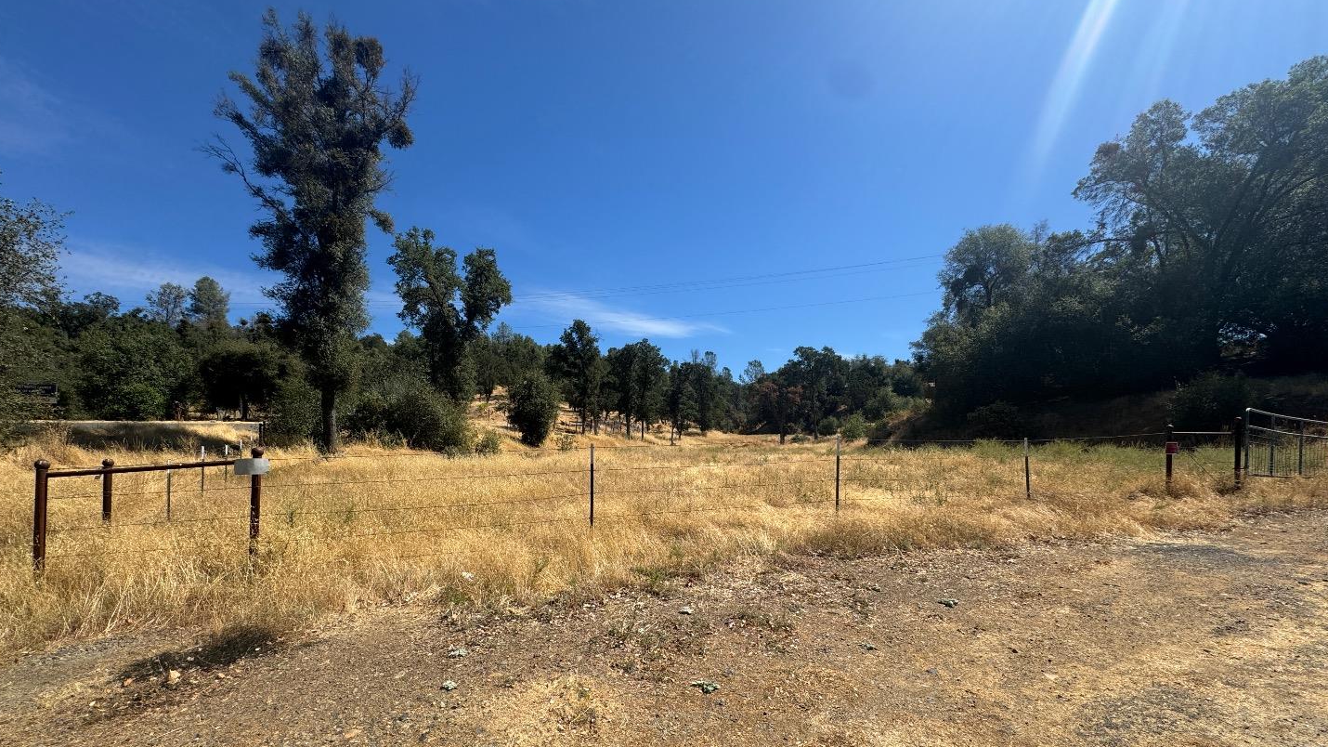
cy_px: 468
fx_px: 563
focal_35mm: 16
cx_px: 653
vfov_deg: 66.0
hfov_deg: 99.4
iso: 50
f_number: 2.2
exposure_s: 1/2208
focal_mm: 2.22
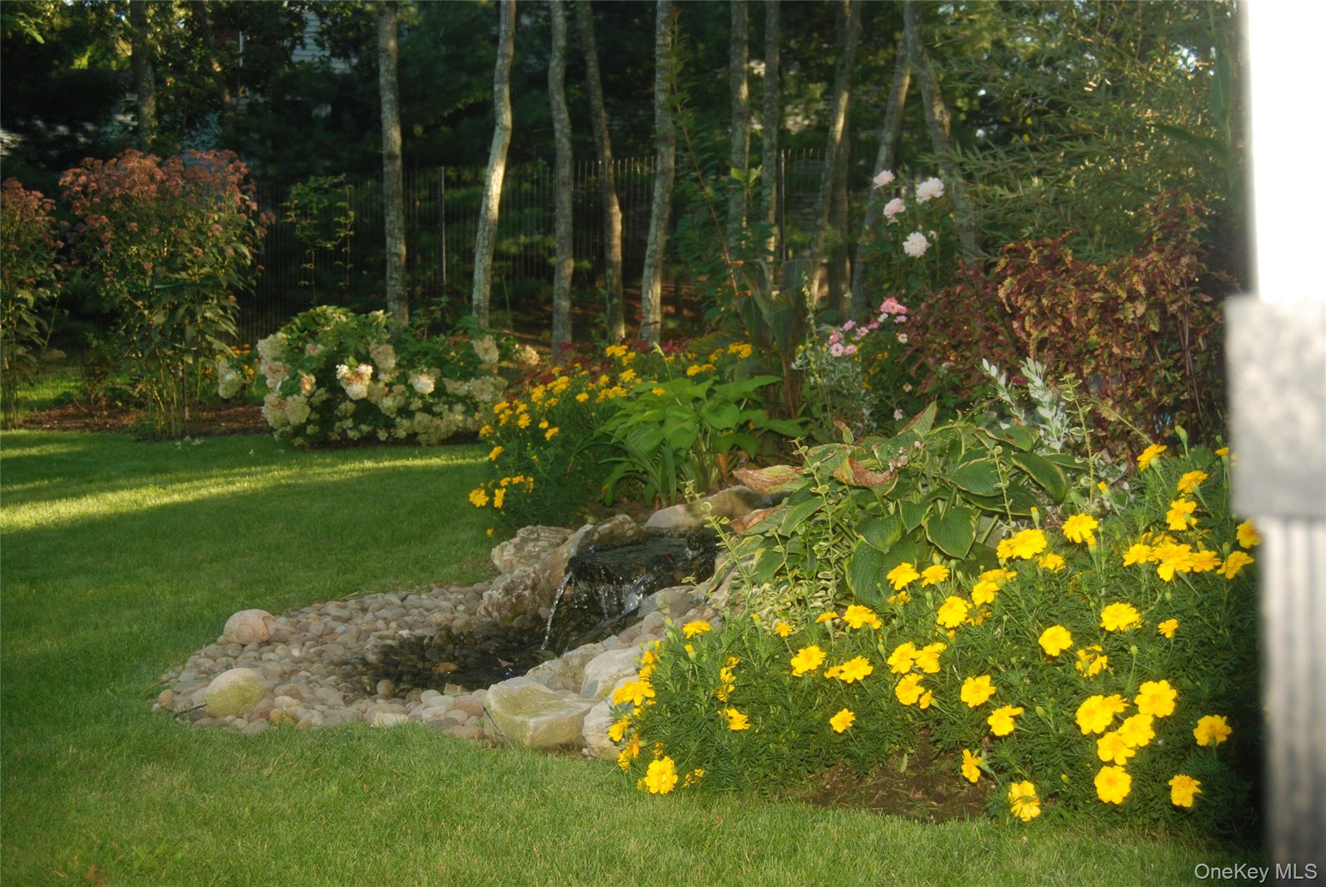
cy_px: 444
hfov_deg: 42.3
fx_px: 1714
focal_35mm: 46
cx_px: 663
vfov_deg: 29.0
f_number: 4.5
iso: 200
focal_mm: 31
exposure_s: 1/60
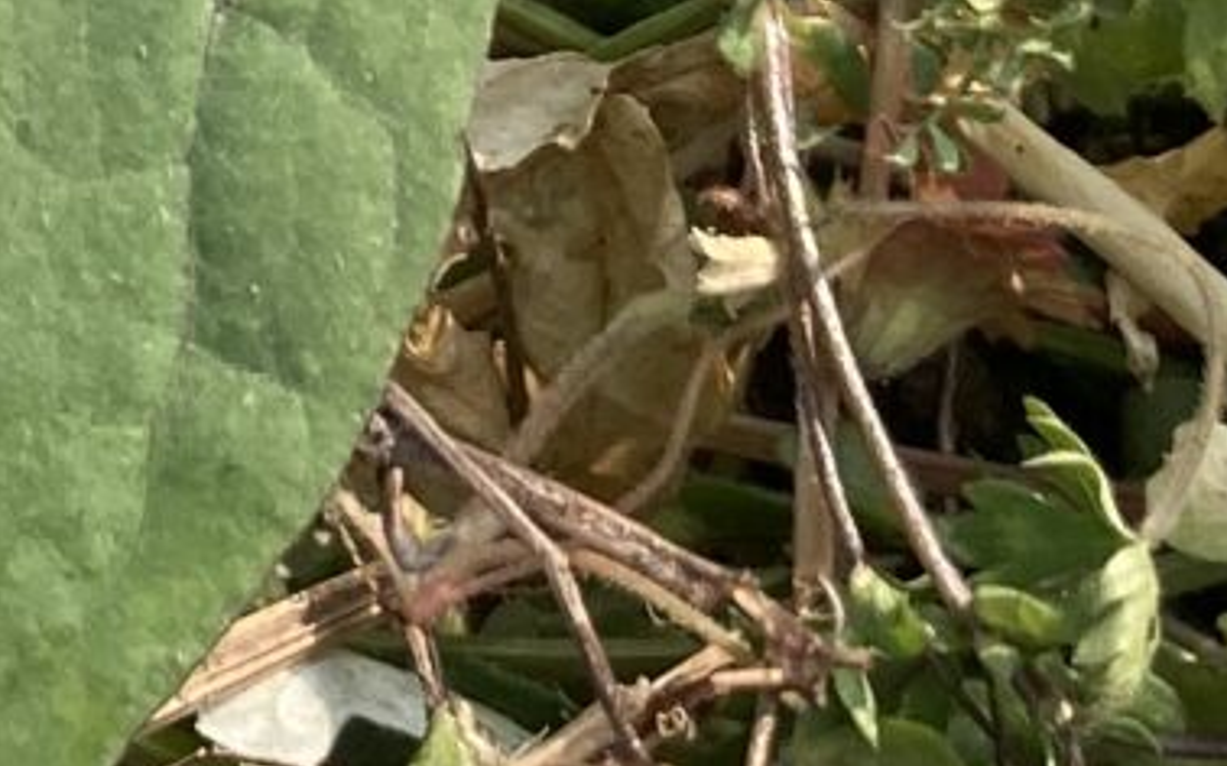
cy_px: -1305
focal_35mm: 201
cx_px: 403
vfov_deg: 6.1
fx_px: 6719
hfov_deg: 10.4
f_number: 1.8
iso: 20
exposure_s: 1/750
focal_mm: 3.99
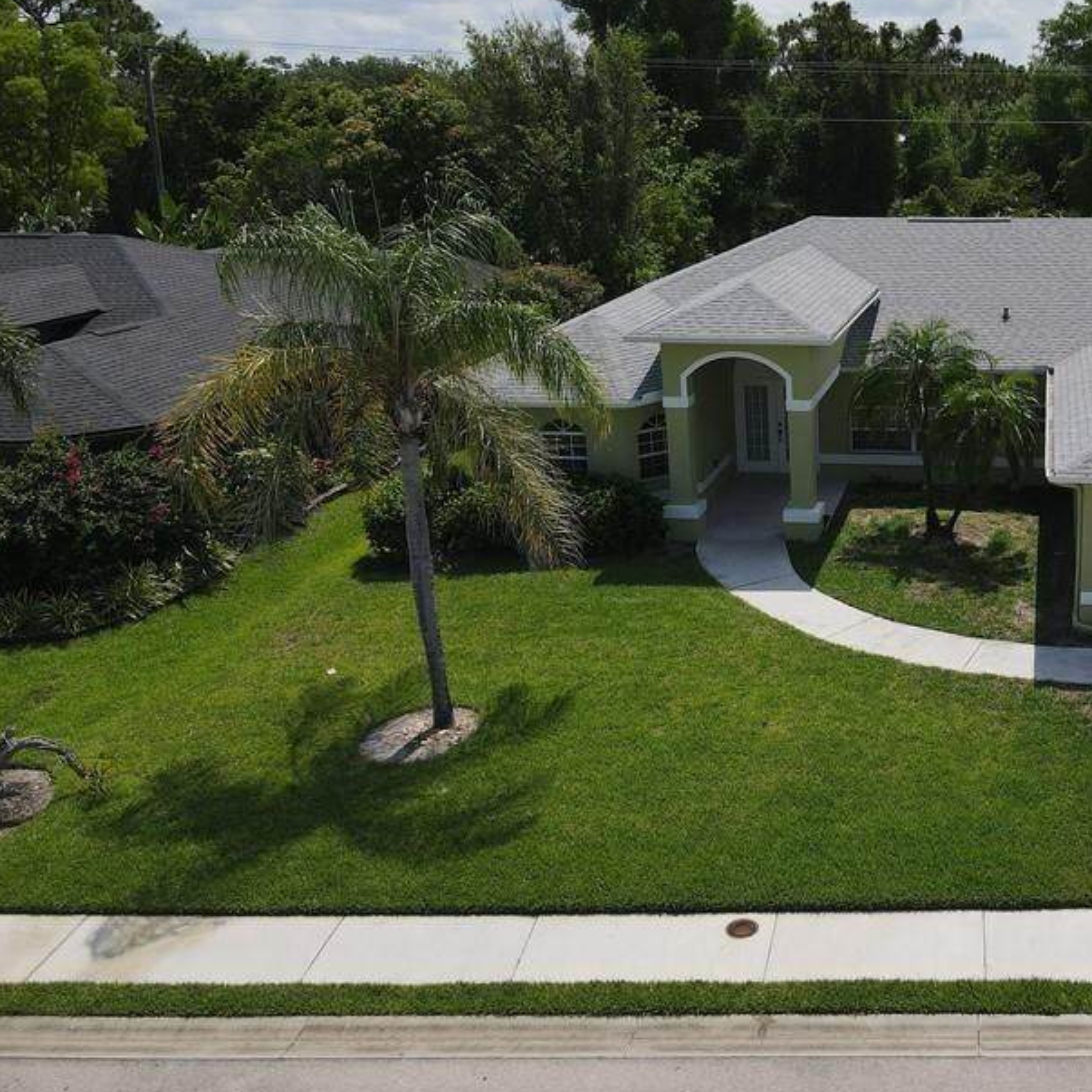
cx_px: 895
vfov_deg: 46.0
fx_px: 1285
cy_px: 494
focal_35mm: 36
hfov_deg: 43.6
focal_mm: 4.5
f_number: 2.8
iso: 100
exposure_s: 1/1000
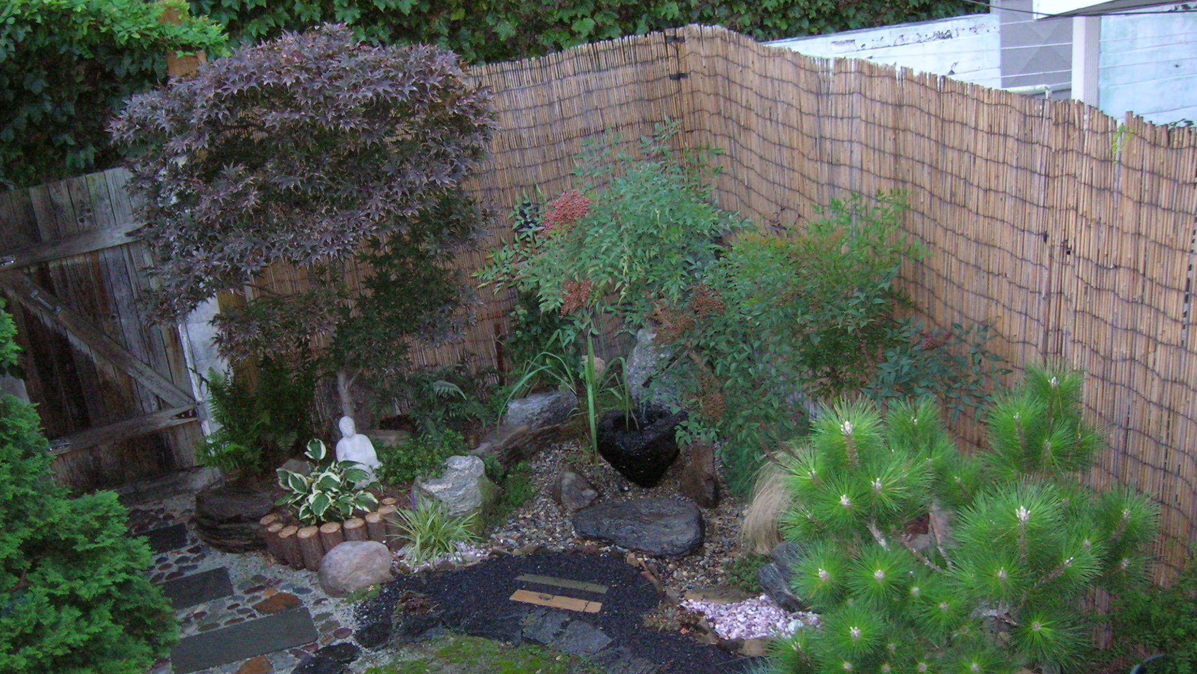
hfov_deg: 52.8
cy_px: 441
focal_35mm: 38
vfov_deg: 31.0
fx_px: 1206
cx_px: 609
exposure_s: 1/60.1
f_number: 2.9
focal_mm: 5.7
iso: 200
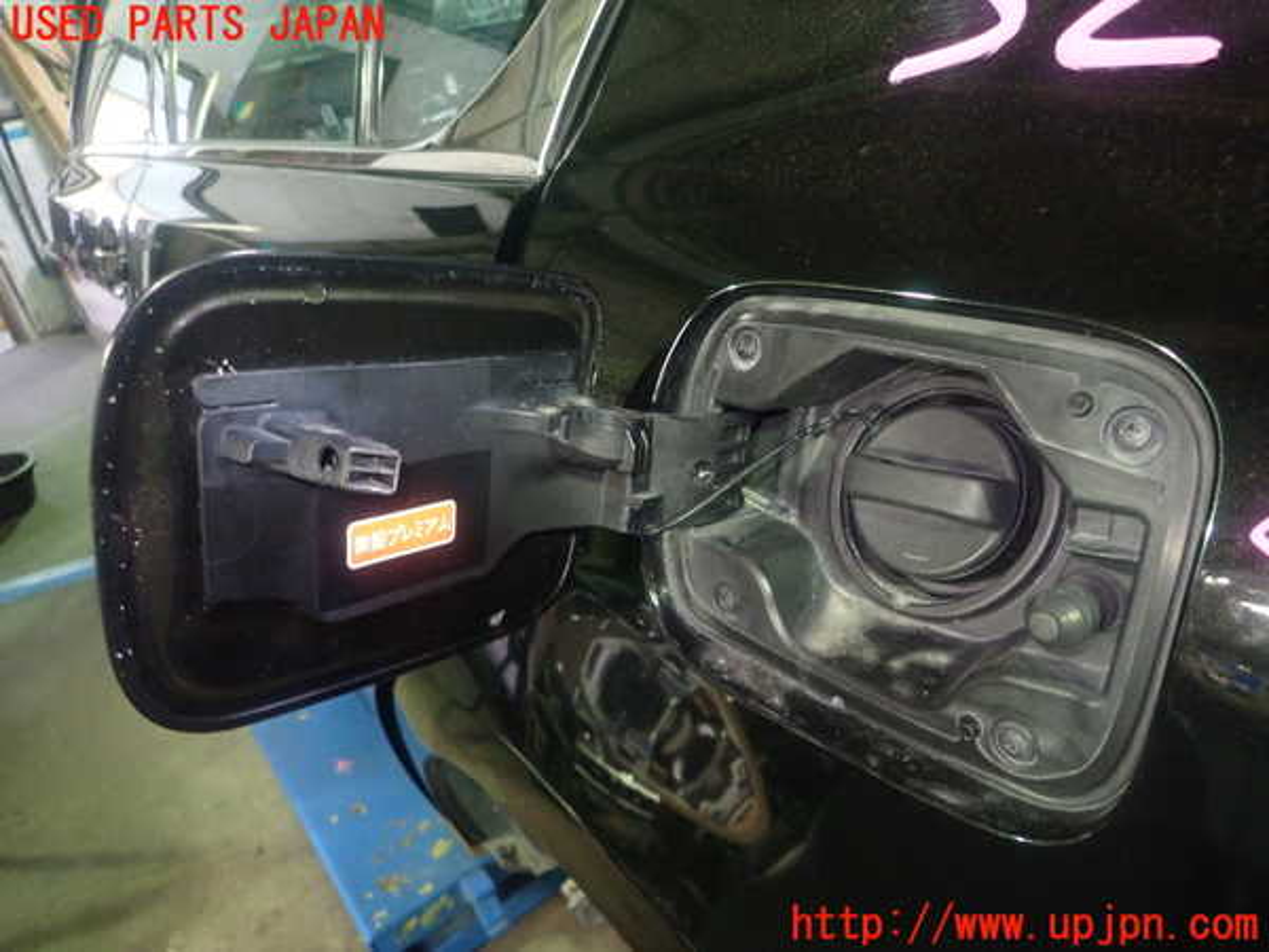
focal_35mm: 25
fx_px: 916
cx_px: 634
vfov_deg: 54.9
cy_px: 476
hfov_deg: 69.4
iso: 800
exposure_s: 1/25
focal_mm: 4.5
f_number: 2
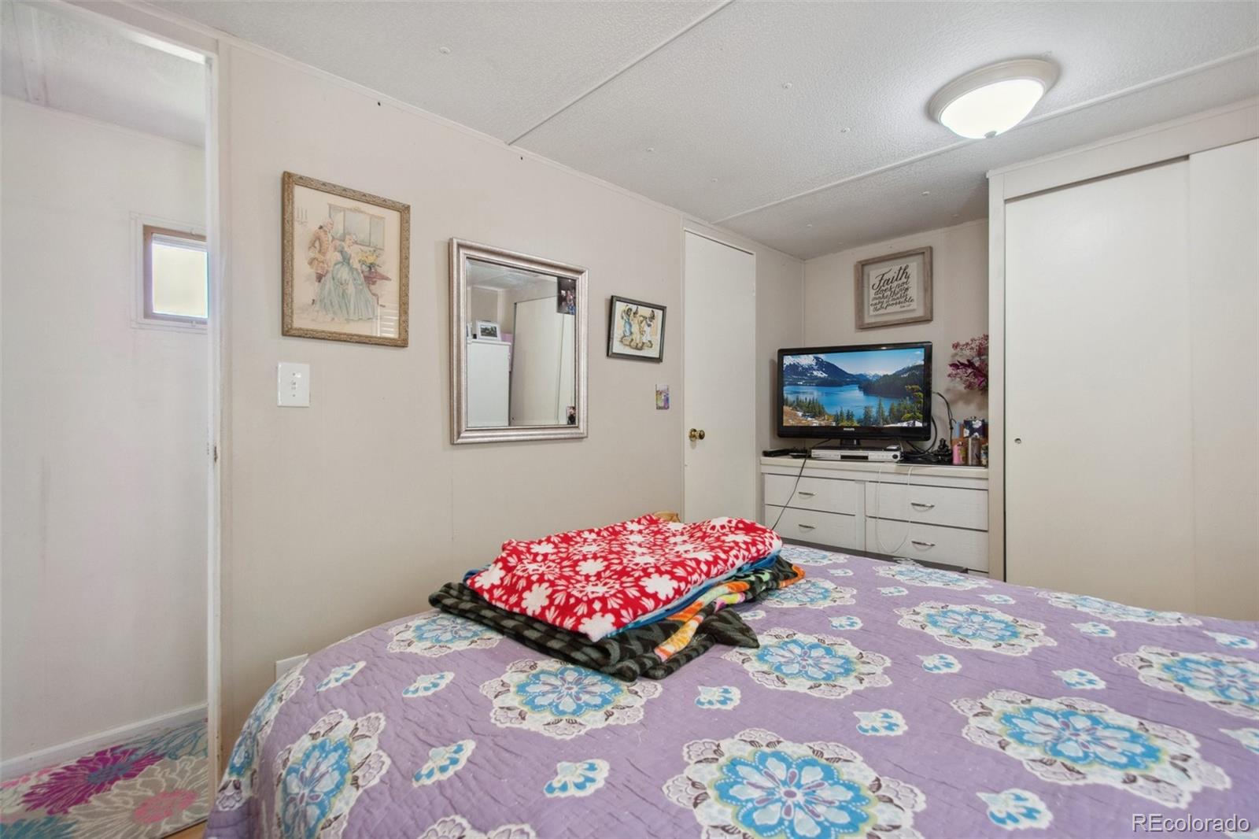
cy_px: 420
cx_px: 630
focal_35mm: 15
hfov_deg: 100.4
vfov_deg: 77.3
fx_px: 524
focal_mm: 10
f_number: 8
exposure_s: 1/50
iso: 400
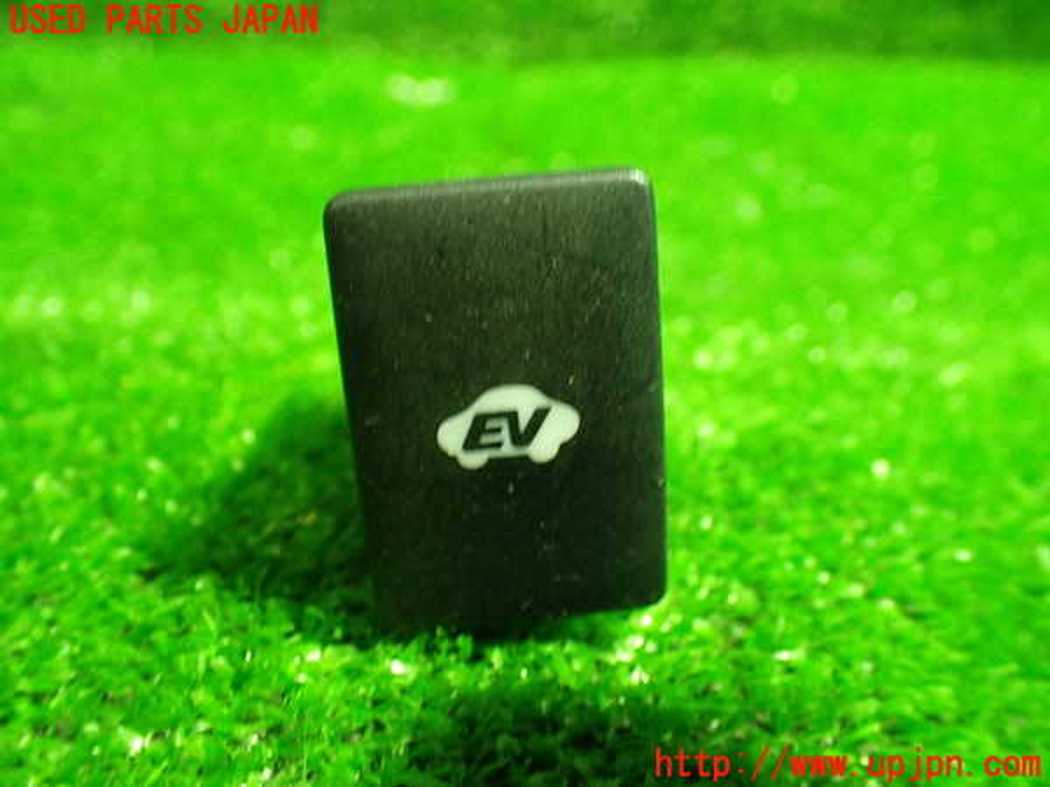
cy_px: 394
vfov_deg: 46.8
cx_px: 525
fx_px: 910
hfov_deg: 60.0
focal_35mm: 30
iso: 800
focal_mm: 5.4
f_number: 2.3
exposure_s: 1/30
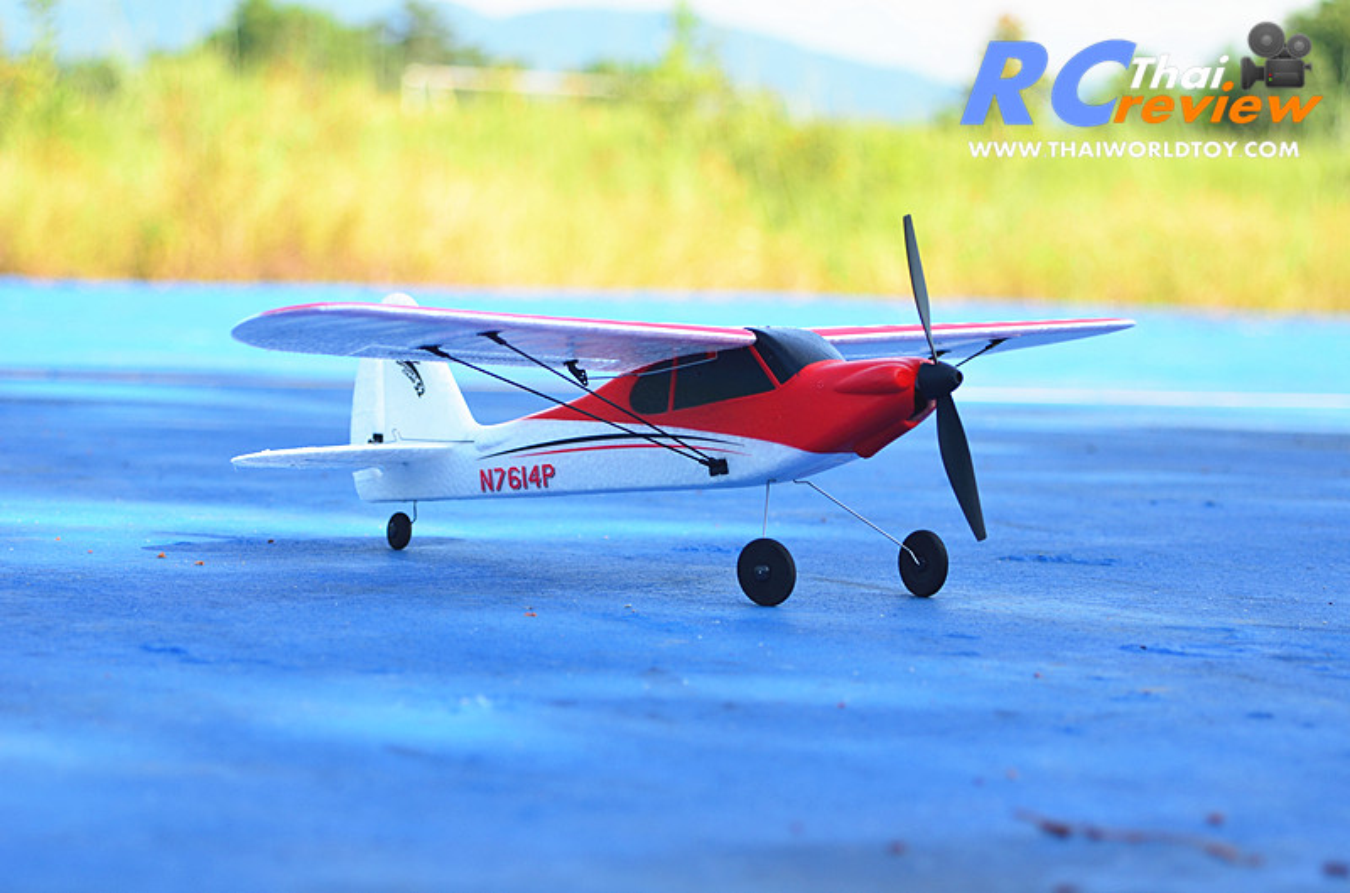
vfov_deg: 12.1
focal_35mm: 112
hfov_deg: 18.2
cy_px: 446
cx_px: 675
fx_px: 4208
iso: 100
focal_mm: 75
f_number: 5.6
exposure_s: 1/125
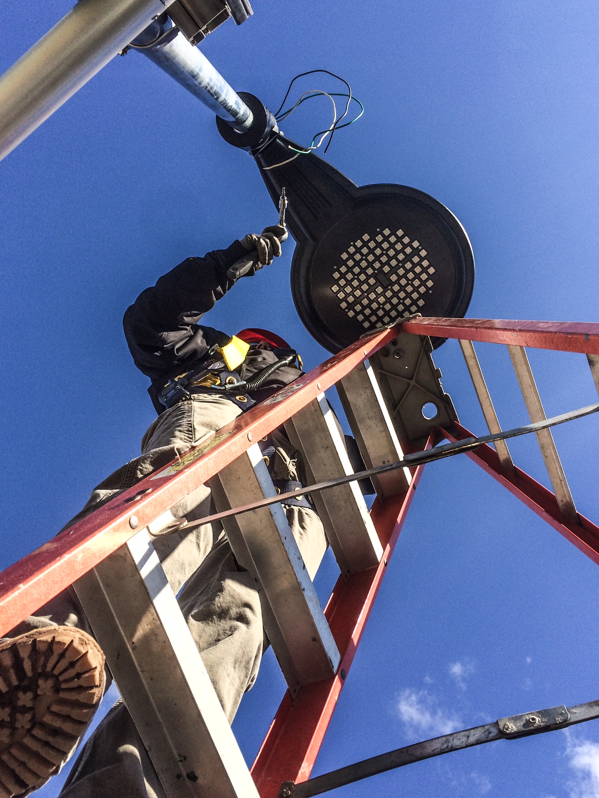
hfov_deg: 45.4
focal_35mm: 31
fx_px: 715
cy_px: 381
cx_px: 300
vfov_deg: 58.3
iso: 32
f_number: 2.2
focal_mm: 4.15
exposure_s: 1/1325
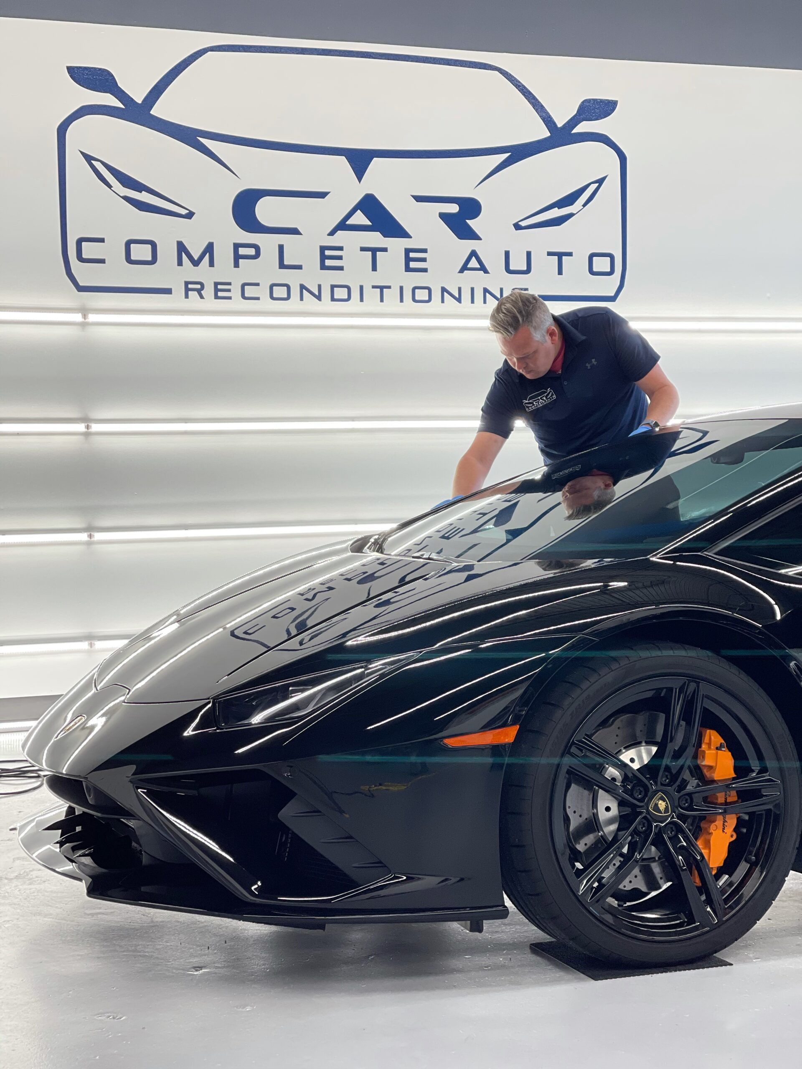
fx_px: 1977
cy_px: 534
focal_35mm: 64
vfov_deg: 30.3
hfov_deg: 22.9
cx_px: 401
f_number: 2.2
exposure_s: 1/120
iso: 50
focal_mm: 7.5
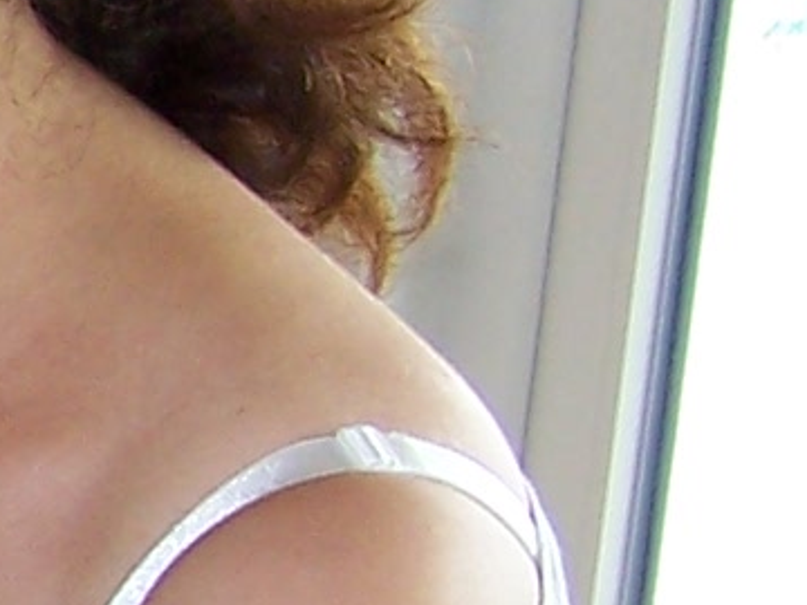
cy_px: 753
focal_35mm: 243
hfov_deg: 7.1
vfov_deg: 6.1
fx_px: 5665
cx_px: -1773
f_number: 2.8
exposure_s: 1/60
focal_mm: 6.3
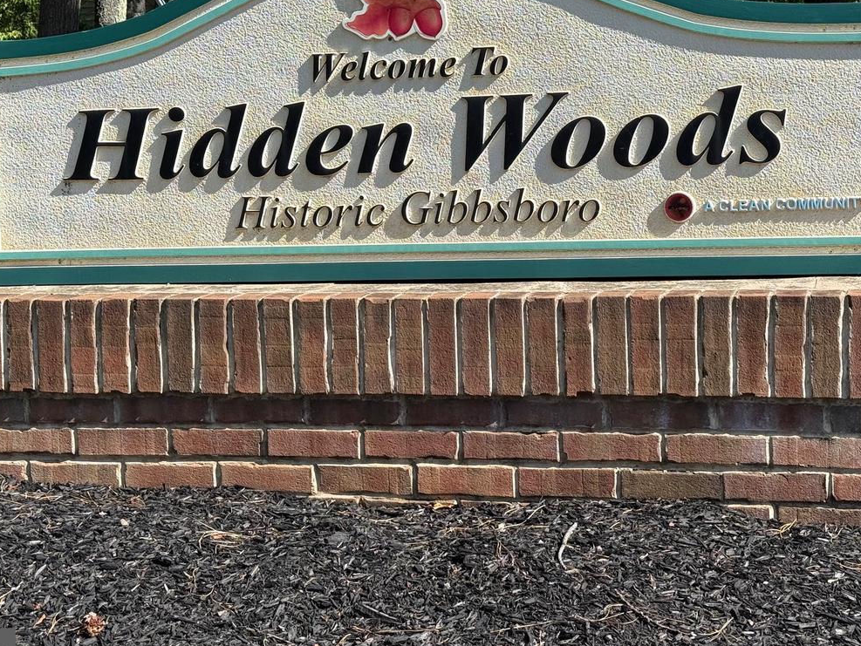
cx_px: 490
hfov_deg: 27.7
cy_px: 207
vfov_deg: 20.9
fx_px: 1742
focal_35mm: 70
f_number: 1.78
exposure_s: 1/2577
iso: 64
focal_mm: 6.76
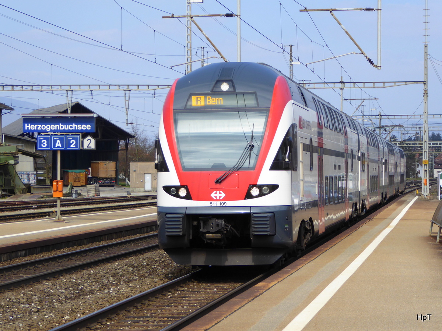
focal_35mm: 117
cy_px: 166
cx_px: 221
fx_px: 1494
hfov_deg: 16.8
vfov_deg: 12.7
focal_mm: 19
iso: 80
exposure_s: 1/320
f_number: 5.1
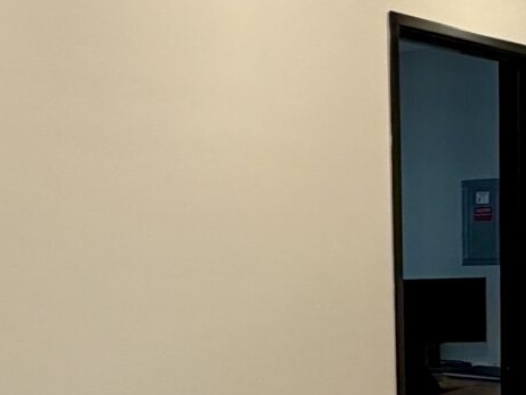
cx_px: 301
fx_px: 1170
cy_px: 430
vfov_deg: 18.5
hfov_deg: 25.3
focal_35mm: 77
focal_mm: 2.22
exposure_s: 1/60
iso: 160
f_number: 2.2
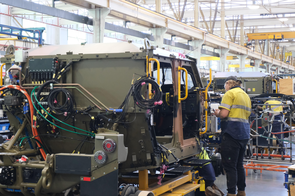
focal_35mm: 68
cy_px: 98
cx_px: 148
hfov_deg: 29.7
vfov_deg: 20.0
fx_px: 557
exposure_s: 1/140
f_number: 5.6
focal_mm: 45
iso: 5000
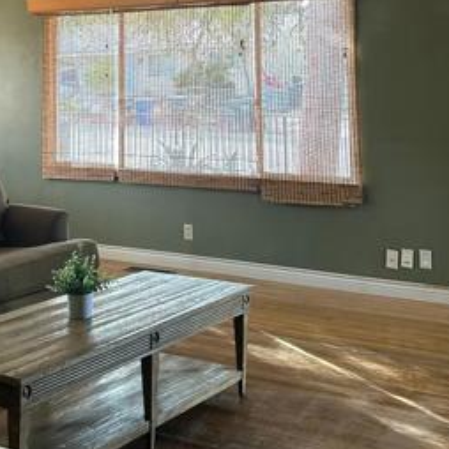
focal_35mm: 58
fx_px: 851
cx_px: 136
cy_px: 25
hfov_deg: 29.3
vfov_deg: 28.2
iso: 125
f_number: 1.5
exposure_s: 1/61
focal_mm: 5.7
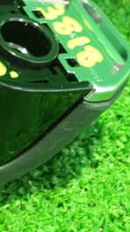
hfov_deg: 10.3
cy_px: 77
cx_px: 4
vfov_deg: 18.3
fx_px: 717
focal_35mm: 117
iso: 1250
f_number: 3.1
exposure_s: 1/13
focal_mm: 8.4
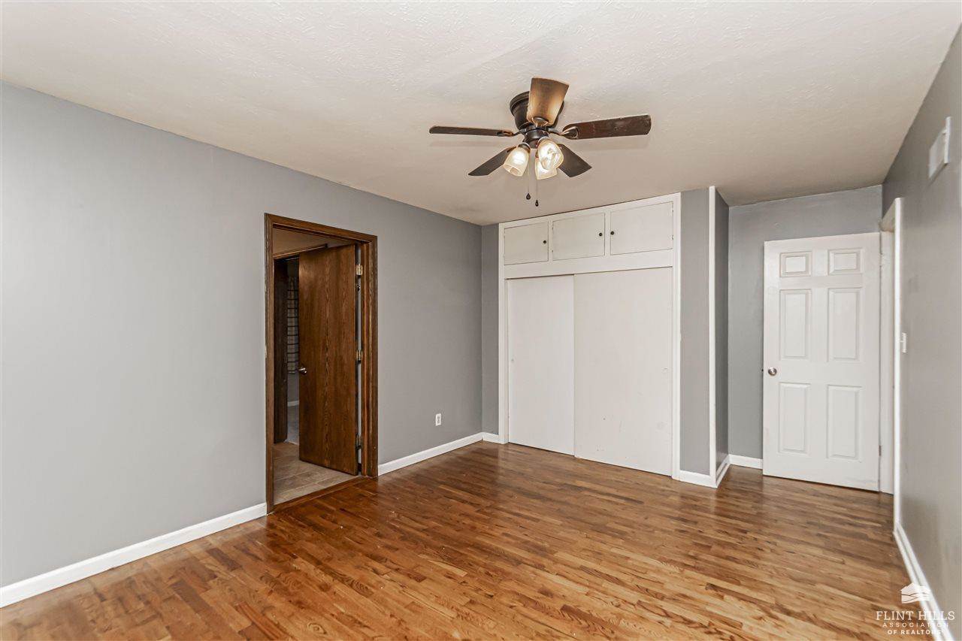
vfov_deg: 77.3
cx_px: 481
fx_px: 401
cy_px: 320
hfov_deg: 100.4
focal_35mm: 15
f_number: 14
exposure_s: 1/60
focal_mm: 10
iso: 1250
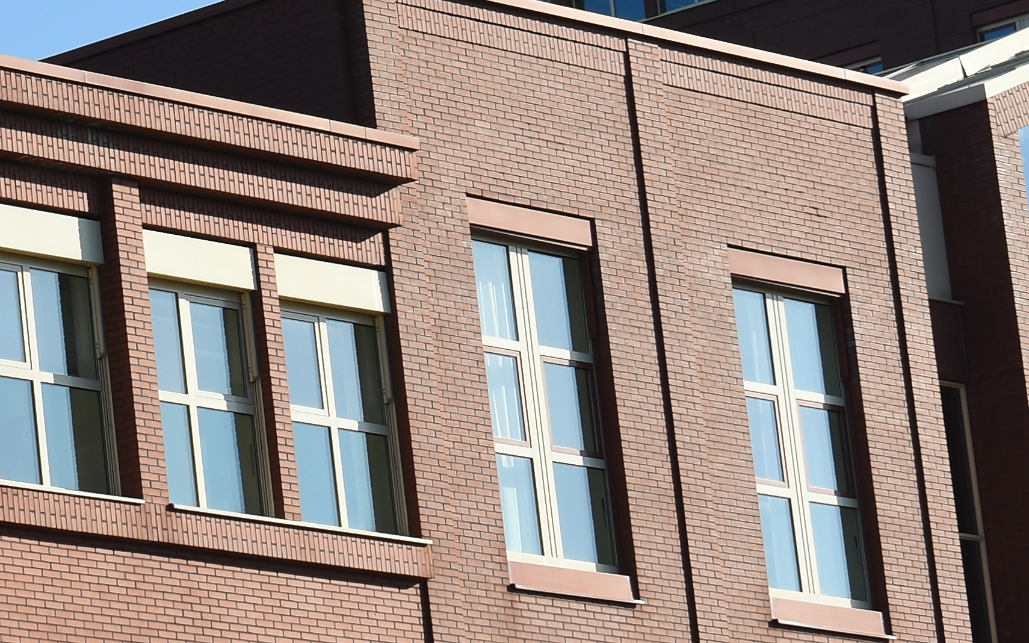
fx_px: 7823
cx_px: -109
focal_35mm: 279
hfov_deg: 7.5
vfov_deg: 4.7
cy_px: -196
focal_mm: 52
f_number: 7.1
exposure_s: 1/320
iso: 100
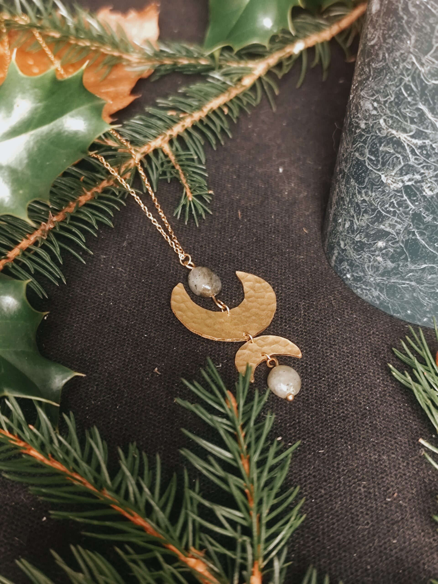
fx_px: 776
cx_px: 219
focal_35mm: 46
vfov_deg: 41.2
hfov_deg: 31.5
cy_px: 292
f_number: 1.65
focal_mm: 6.19
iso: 1250
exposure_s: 1/20
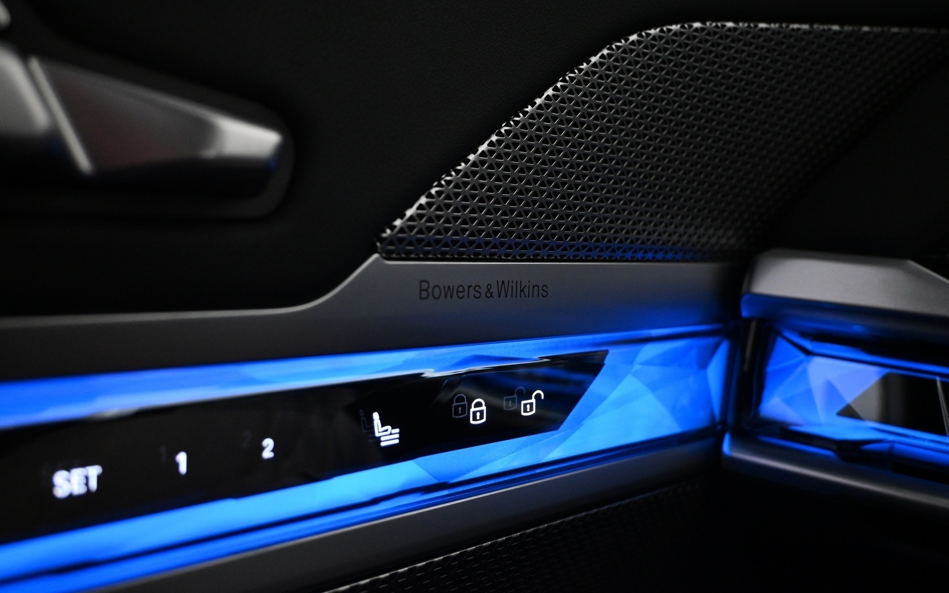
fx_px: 783
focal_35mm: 30
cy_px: 275
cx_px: 478
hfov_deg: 62.5
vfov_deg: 41.5
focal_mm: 19.5
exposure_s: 1/125
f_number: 3.8
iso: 2000
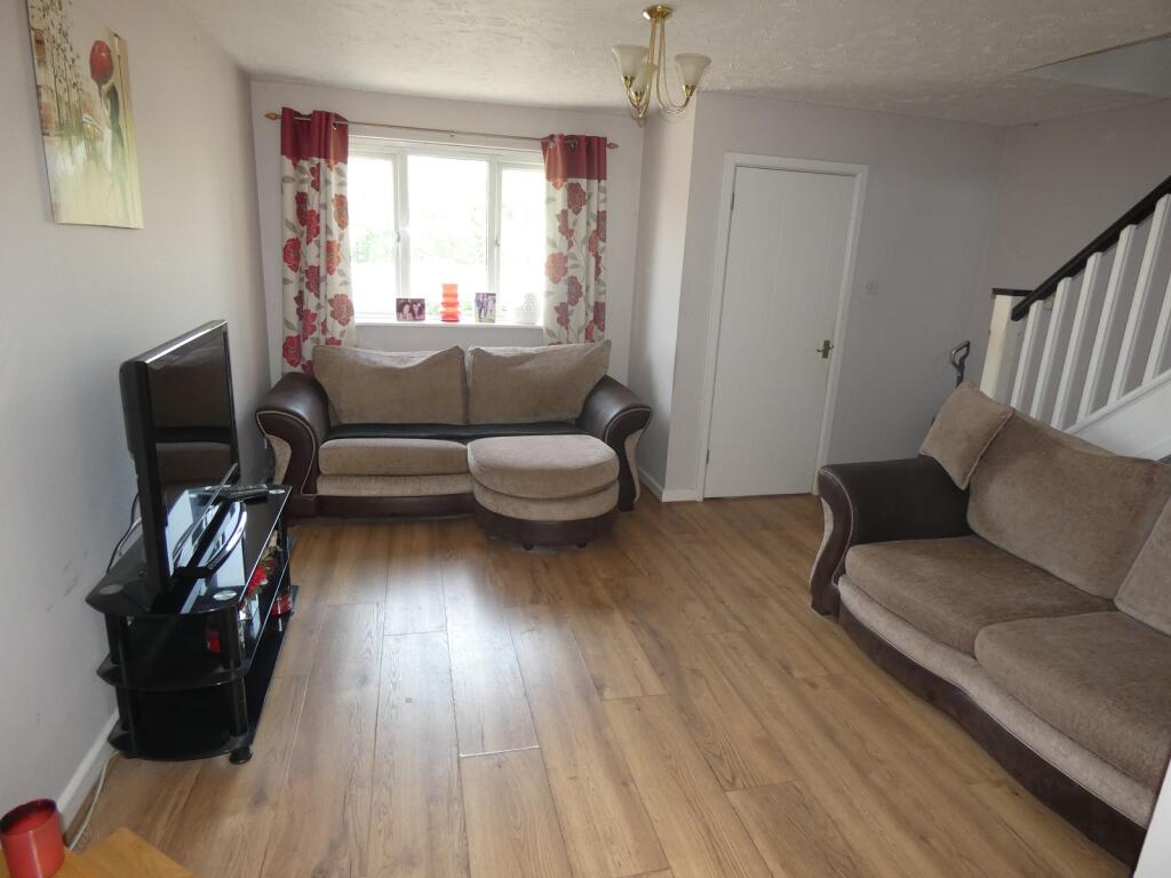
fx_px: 677
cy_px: 439
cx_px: 586
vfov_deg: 66.0
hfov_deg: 81.7
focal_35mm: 20
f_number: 2.8
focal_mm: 3.6
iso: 200
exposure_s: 1/60
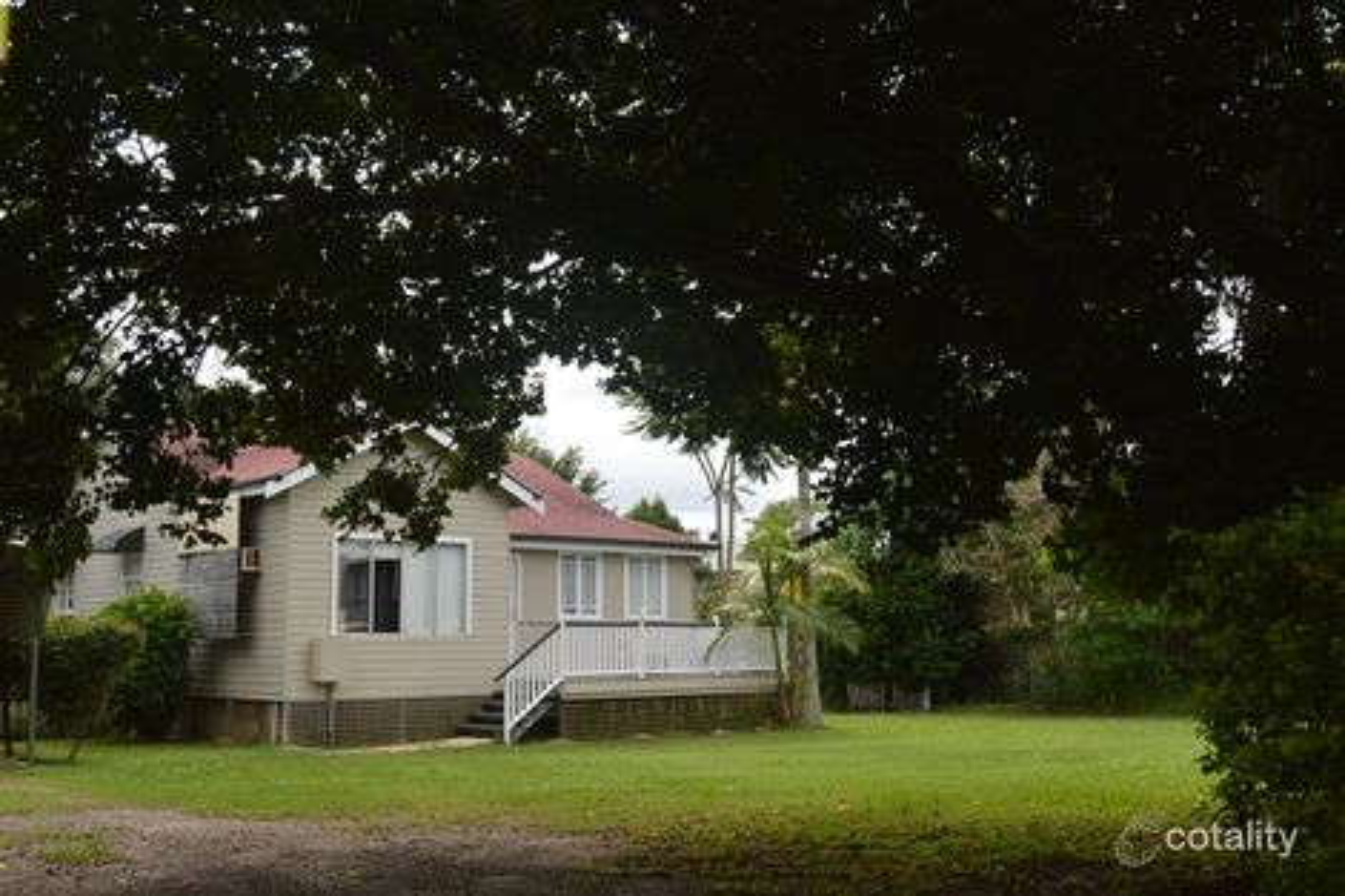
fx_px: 1513
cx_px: 672
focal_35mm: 40
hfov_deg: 47.9
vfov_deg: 33.0
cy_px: 448
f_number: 7.1
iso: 100
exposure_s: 1/200
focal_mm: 27
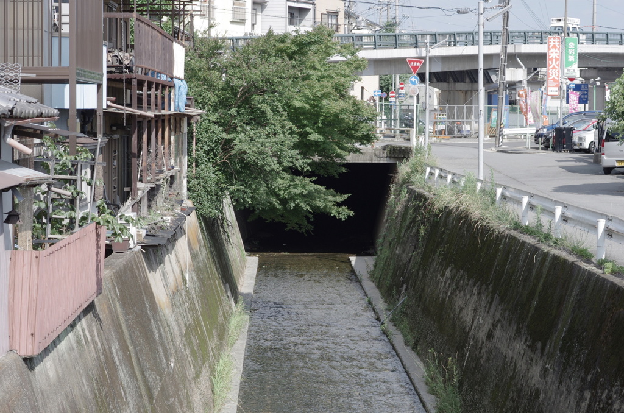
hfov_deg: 19.5
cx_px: 312
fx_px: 1816
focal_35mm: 105
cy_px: 206
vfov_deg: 13.0
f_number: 7.1
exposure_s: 1/250
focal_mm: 70
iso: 100
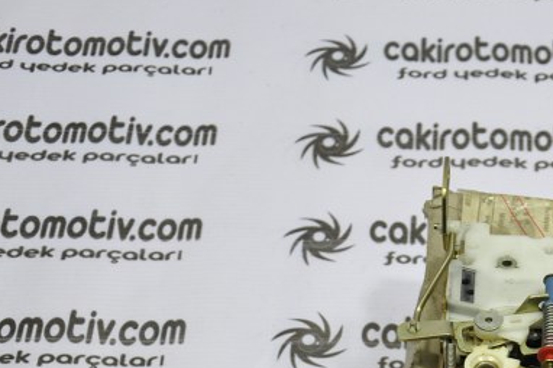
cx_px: 530
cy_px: 427
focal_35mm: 106
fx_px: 1627
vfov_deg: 12.6
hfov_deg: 18.9
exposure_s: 1/40
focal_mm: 30
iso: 200
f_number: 4.5
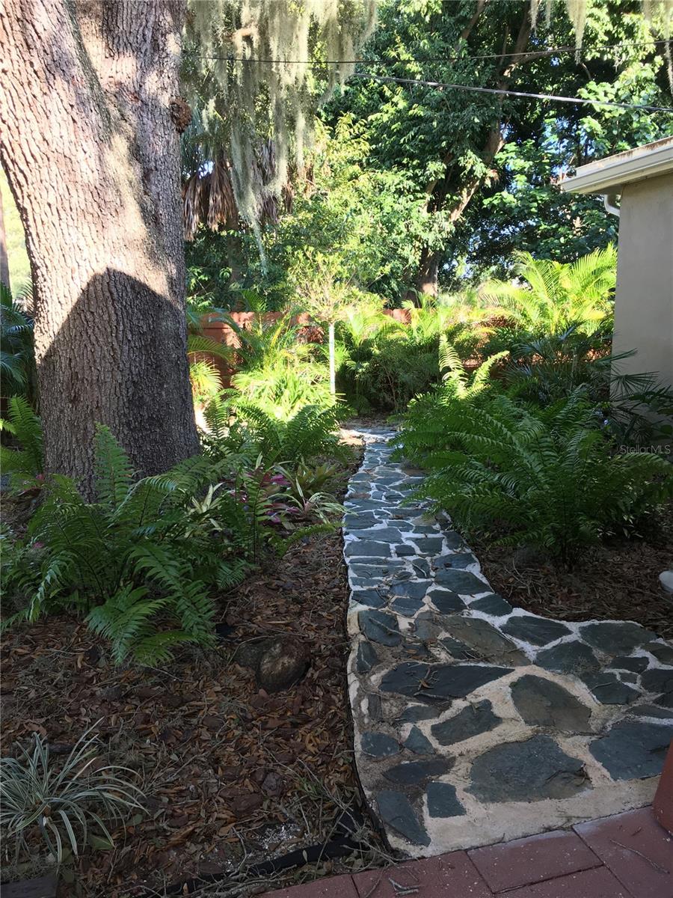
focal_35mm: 29
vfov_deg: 61.7
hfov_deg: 48.2
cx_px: 336
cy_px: 449
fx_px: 752
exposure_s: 1/120
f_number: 2.2
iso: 32
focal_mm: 4.15
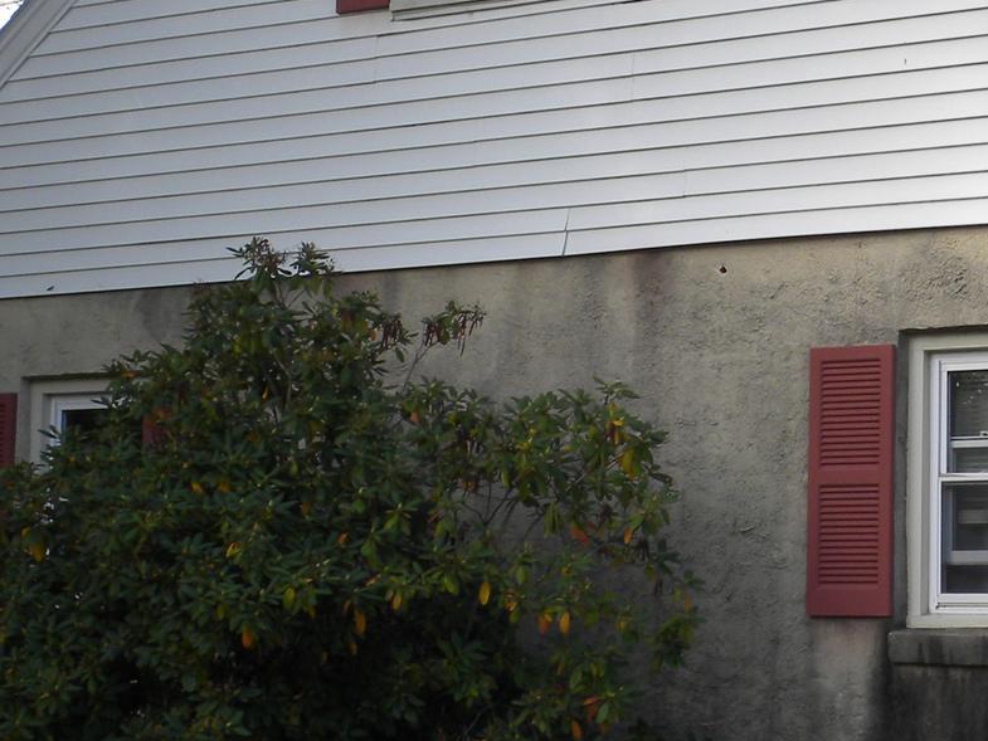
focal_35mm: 107
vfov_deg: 13.8
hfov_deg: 18.2
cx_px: 806
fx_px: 3054
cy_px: 321
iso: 64
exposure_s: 1/162
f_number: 4.5
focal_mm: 7.3
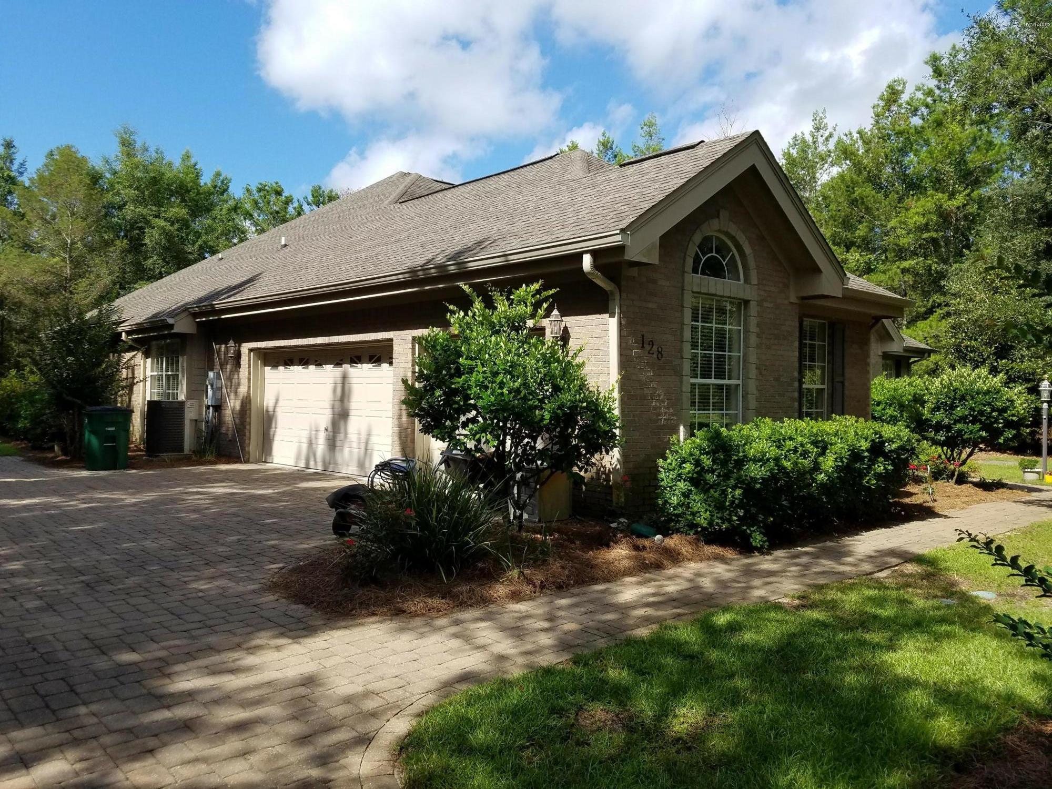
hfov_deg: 67.3
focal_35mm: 26
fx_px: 790
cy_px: 394
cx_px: 526
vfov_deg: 53.1
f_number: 1.7
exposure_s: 1/1888
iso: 50
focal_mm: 4.2
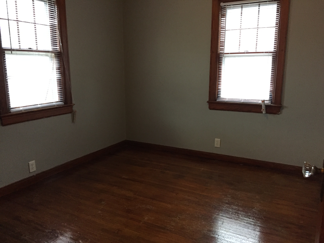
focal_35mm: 29
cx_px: 162
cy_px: 122
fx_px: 271
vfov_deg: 48.2
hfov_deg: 61.7
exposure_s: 1/30
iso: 250
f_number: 2.2
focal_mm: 4.15
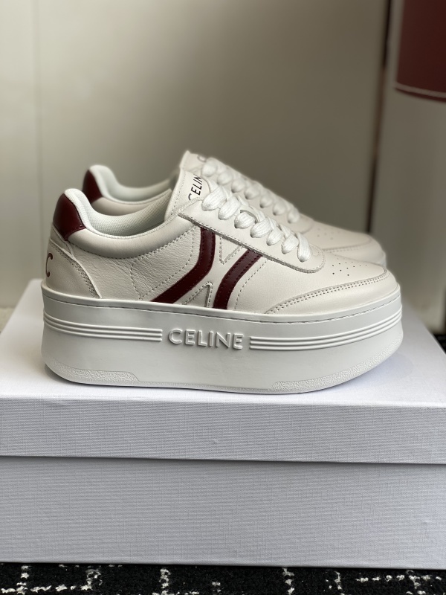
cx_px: 223
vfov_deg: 36.8
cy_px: 298
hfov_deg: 28.0
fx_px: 893
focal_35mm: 52
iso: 20
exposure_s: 1/277
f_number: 2
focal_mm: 6
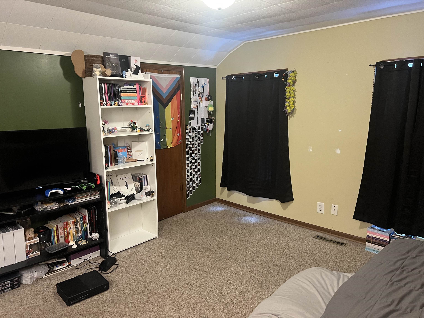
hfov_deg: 67.3
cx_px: 212
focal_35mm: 26
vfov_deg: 53.1
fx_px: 318
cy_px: 159
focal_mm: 5.7
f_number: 1.5
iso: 500
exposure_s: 1/40
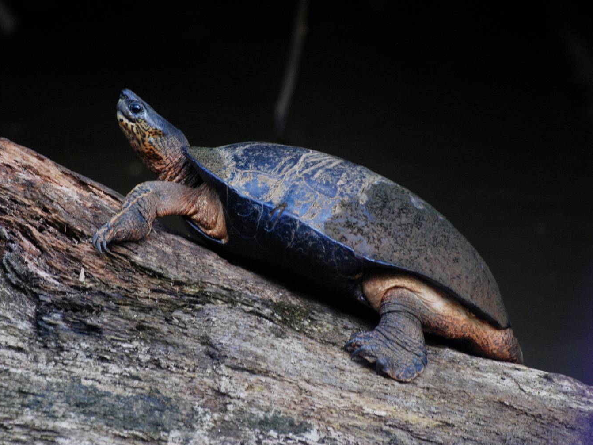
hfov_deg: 4.3
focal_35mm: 465
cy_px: 213
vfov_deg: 3.2
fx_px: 7964
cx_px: 242
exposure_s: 1/160
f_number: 5.6
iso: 400
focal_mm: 270
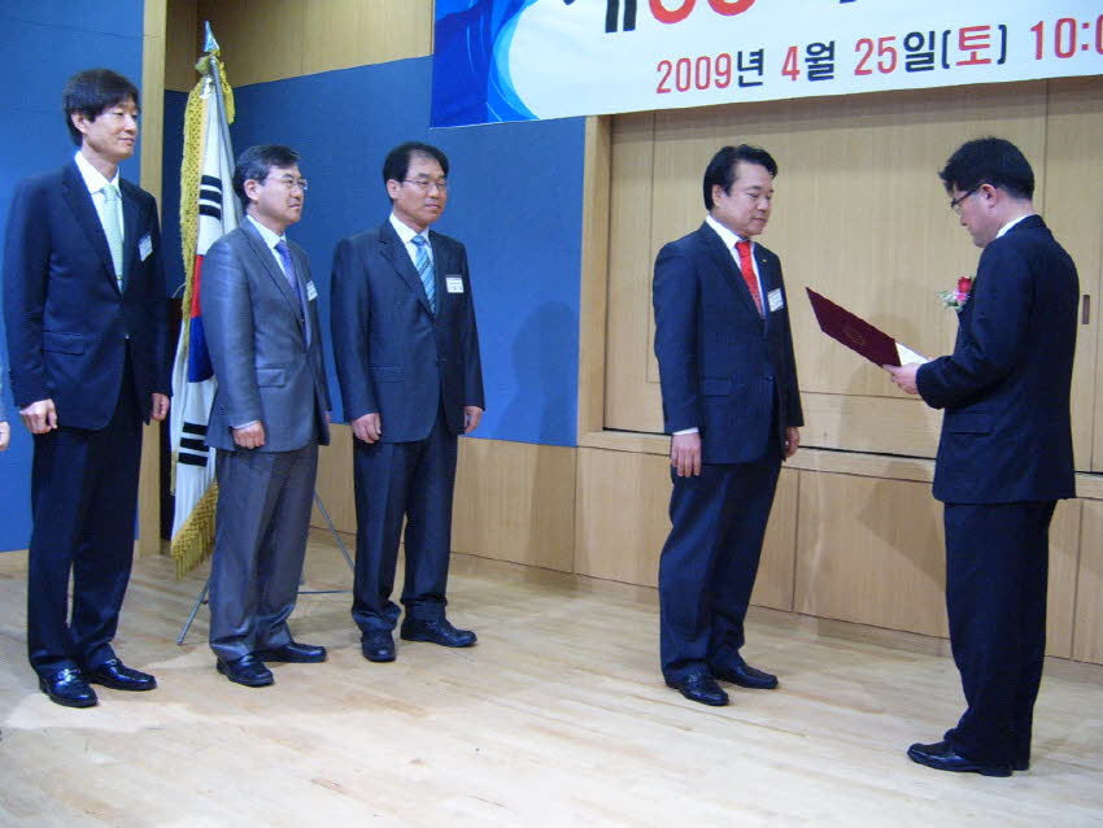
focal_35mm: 37
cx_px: 552
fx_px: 1179
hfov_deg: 50.1
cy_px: 414
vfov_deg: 38.7
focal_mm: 6.2
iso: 141
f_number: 2.9
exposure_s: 1/20
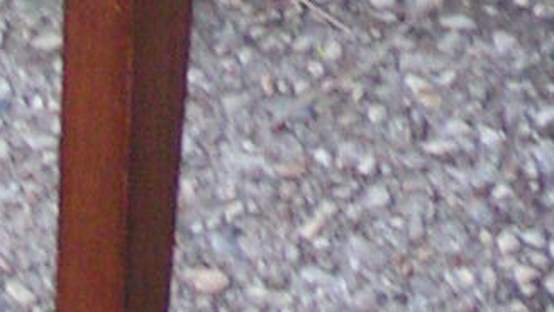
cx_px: 574
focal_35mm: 266
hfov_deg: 8.1
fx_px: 3908
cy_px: -561
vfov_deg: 4.4
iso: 200
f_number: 2.8
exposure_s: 1/20
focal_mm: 6
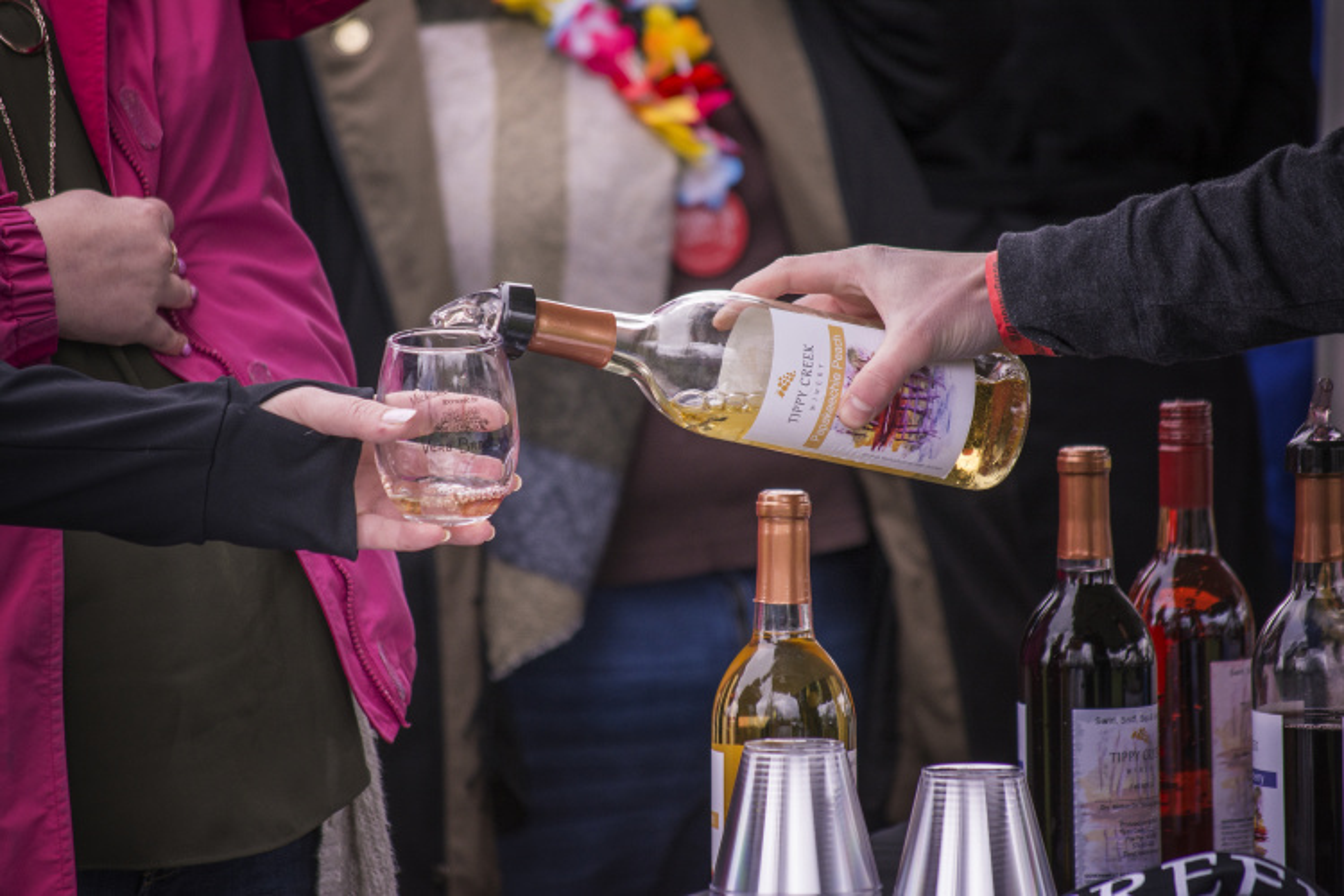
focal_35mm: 225
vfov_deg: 6.1
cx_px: 672
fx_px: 8399
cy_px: 448
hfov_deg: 9.1
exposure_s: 1/320
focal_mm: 150
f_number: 5
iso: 200
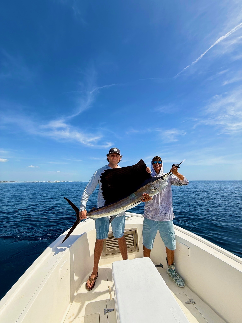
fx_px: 130
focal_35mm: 14
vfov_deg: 102.1
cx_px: 121
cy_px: 162
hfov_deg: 85.7
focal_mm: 2.22
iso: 20
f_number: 2.2
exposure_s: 1/1189
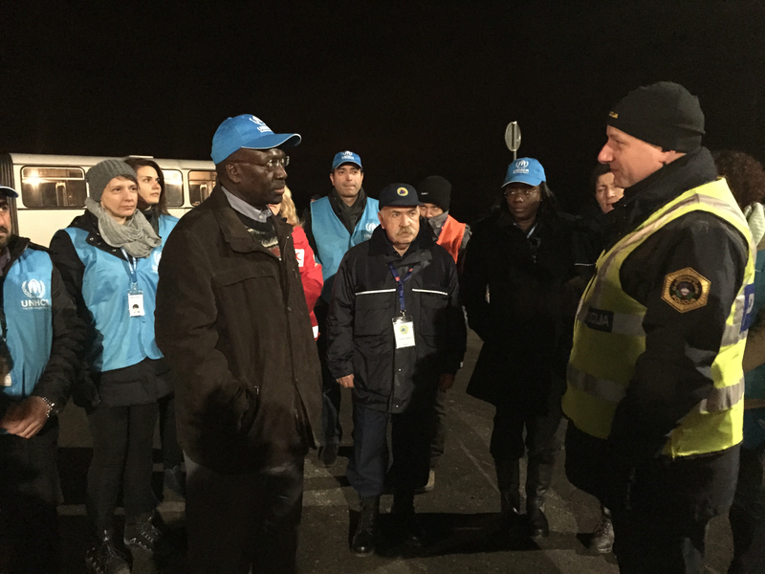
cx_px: 382
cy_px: 287
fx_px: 641
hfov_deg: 61.7
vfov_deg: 48.2
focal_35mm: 29
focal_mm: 4.15
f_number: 2.2
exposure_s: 1/15
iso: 1250
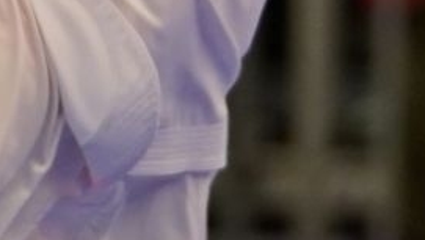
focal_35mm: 1528
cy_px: -521
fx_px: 17235
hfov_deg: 1.4
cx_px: -398
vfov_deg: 0.8
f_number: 2.8
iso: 1600
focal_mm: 147
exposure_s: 1/1000
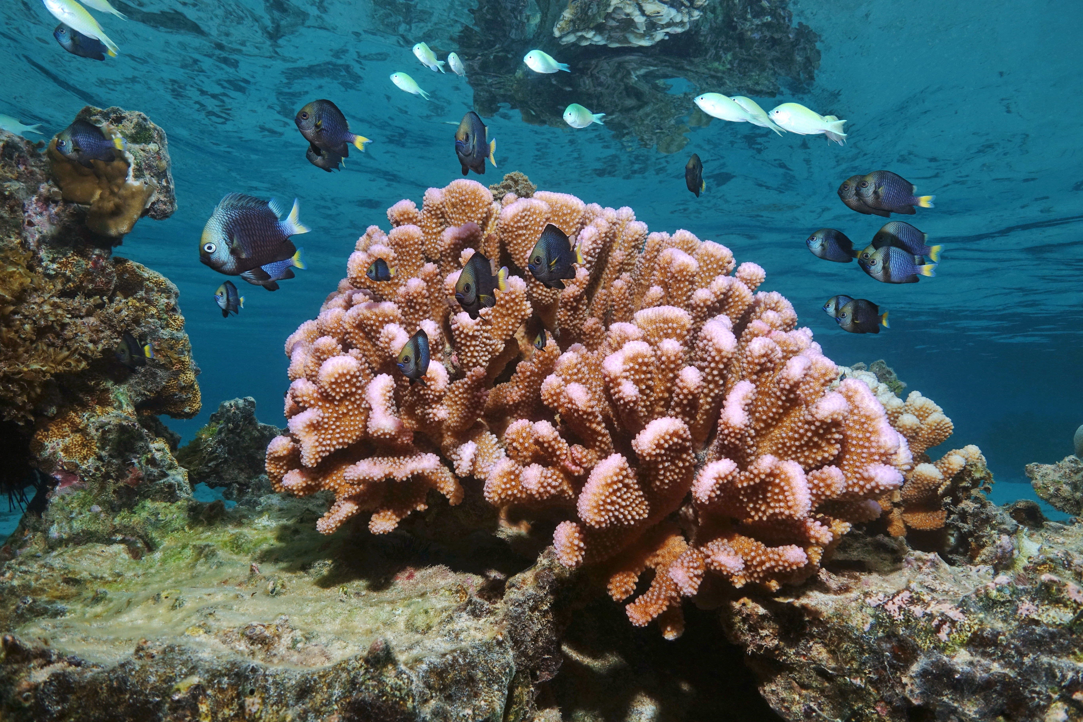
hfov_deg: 73.7
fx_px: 722
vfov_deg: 53.1
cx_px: 542
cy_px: 361
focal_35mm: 24
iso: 125
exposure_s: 1/320
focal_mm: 8.8
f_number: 6.3
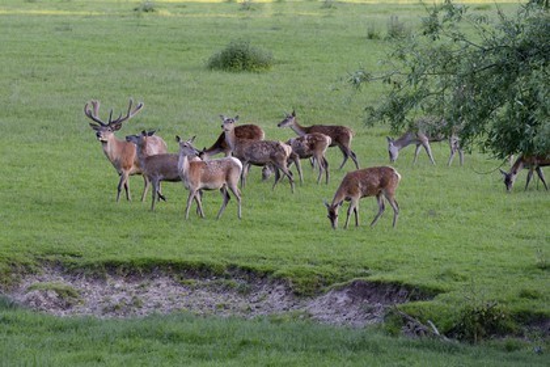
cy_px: 184
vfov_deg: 6.9
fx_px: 3055
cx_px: 275
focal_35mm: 200
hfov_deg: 10.3
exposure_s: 1/250
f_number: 6.3
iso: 800
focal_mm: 200
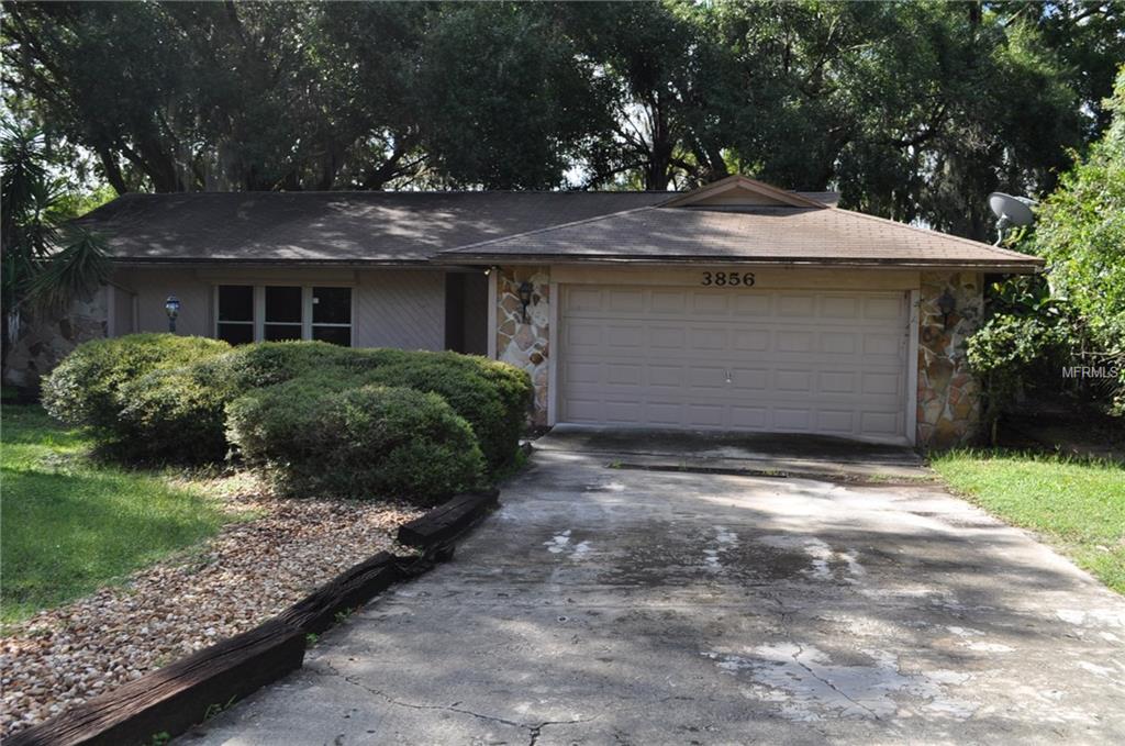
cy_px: 373
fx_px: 1123
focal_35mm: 36
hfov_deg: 53.2
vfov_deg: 36.7
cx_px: 562
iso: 200
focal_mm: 24
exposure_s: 1/200
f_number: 7.1
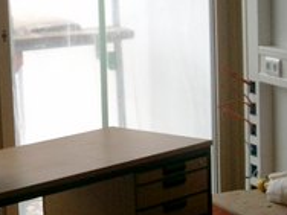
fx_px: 978
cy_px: 122
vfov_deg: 12.6
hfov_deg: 16.6
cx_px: 56
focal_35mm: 118
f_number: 2.6
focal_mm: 7.6
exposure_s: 1/160
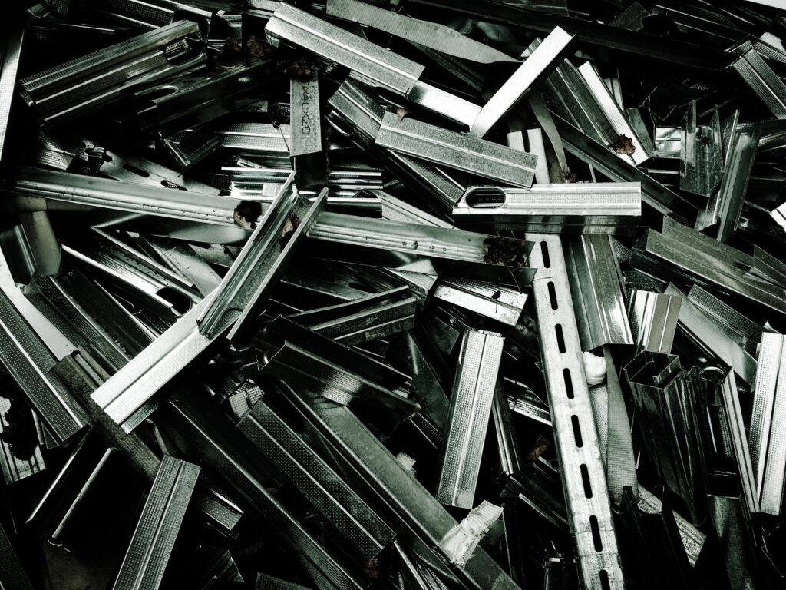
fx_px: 658
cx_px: 393
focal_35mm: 29
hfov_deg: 61.7
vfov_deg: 48.2
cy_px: 295
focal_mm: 4.15
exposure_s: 1/630
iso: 25
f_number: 2.2
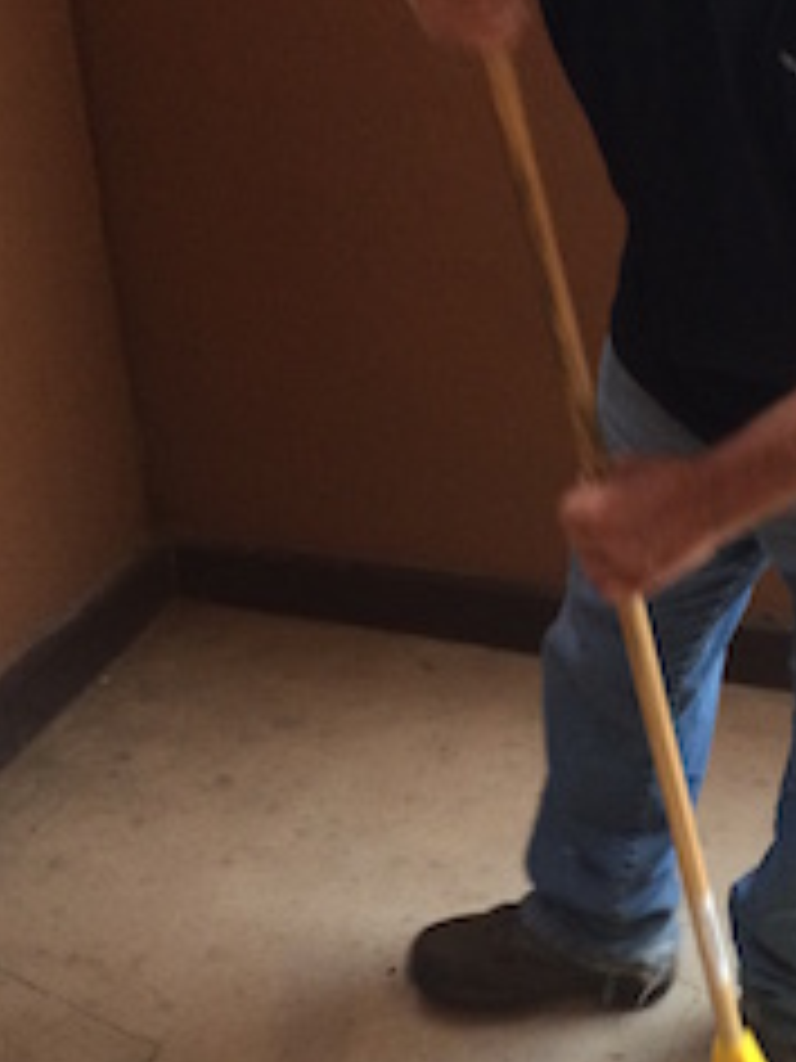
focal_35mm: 59
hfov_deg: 24.3
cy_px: 500
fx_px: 1809
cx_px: 661
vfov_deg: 32.7
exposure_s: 1/30
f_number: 2.2
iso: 125
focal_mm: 4.15
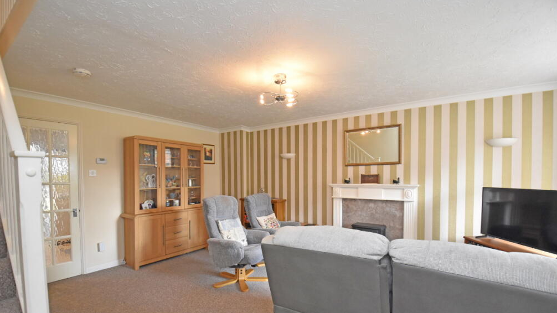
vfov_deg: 66.7
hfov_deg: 99.4
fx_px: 236
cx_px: 280
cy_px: 182
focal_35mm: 16
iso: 1600
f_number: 4
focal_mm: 10
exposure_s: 1/60
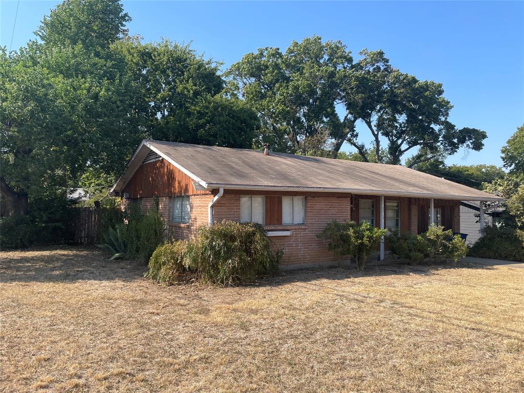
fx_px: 394
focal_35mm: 26
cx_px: 262
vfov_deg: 53.1
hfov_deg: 67.3
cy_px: 196
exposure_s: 1/1984
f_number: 1.6
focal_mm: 4.2
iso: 32
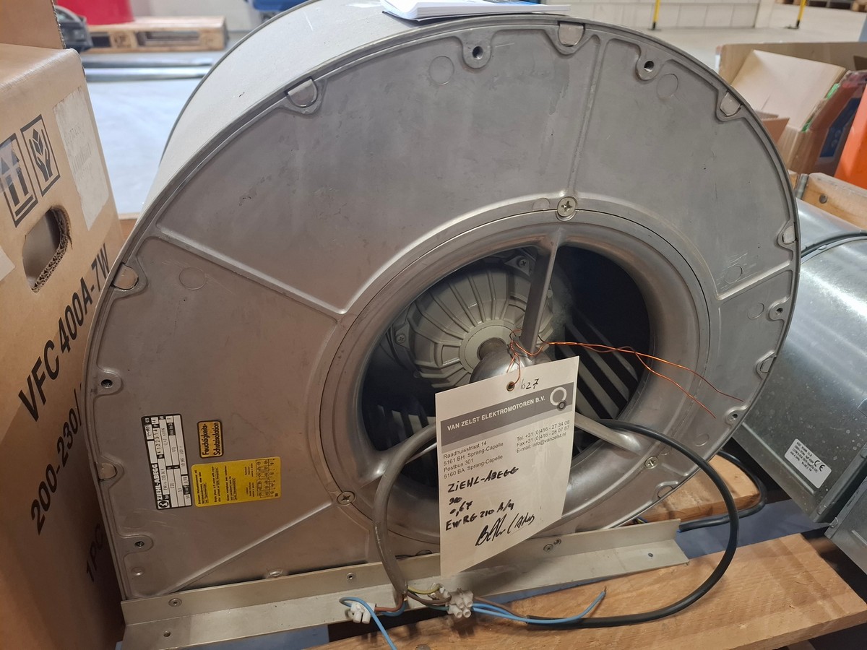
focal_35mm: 23
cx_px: 434
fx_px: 576
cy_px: 325
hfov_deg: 73.9
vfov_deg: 58.9
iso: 320
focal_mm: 5.54
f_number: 1.8
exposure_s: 1/33
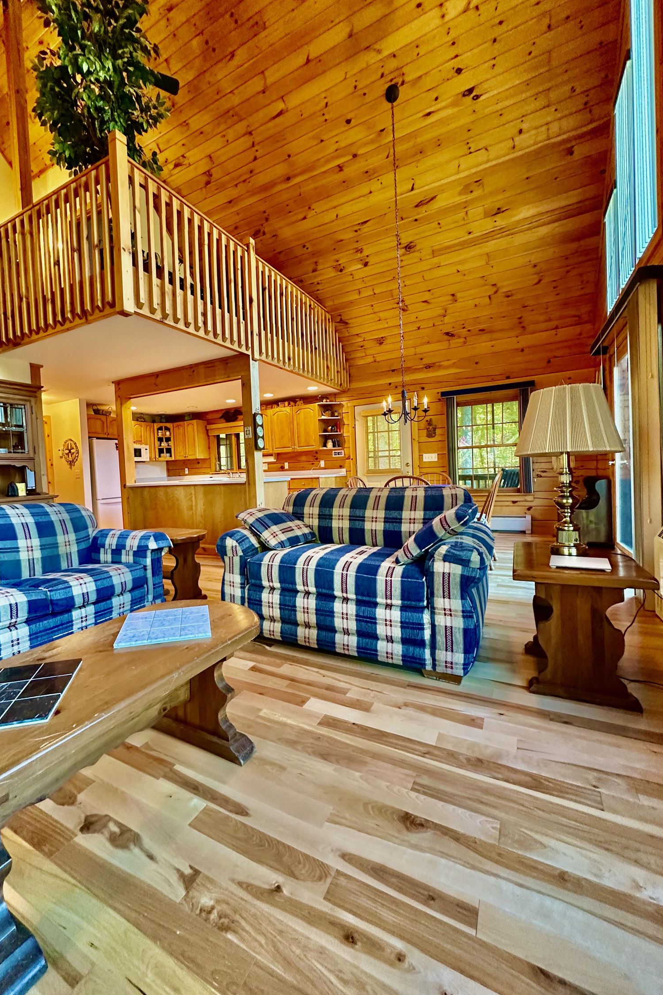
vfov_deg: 100.4
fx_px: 414
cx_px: 290
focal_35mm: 15
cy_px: 485
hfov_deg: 77.0
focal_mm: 2.22
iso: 320
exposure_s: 1/60
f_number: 2.2
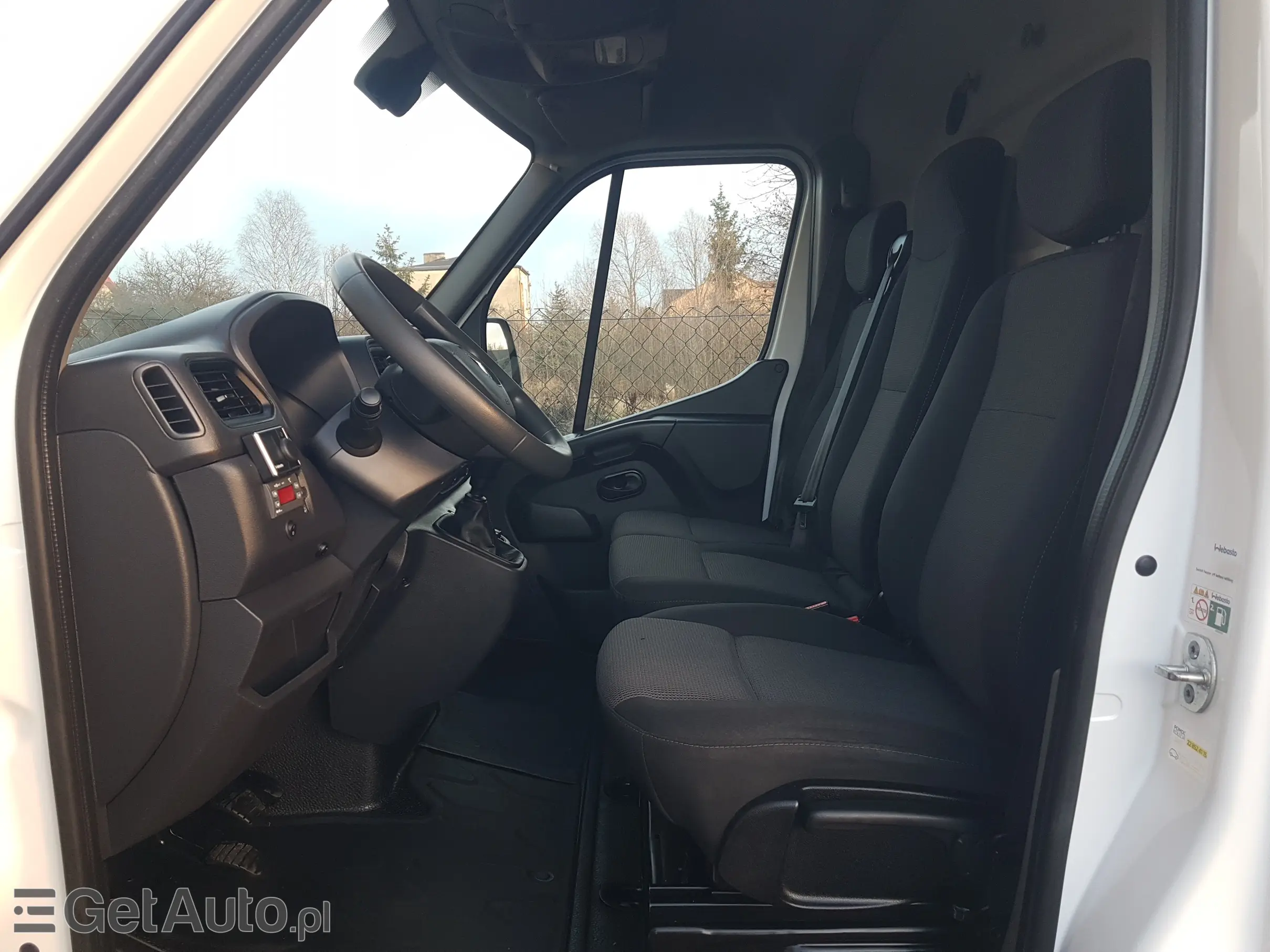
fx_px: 954
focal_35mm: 26
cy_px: 476
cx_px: 635
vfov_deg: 53.1
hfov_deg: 67.3
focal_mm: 4.2
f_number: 1.7
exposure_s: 1/100
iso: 64
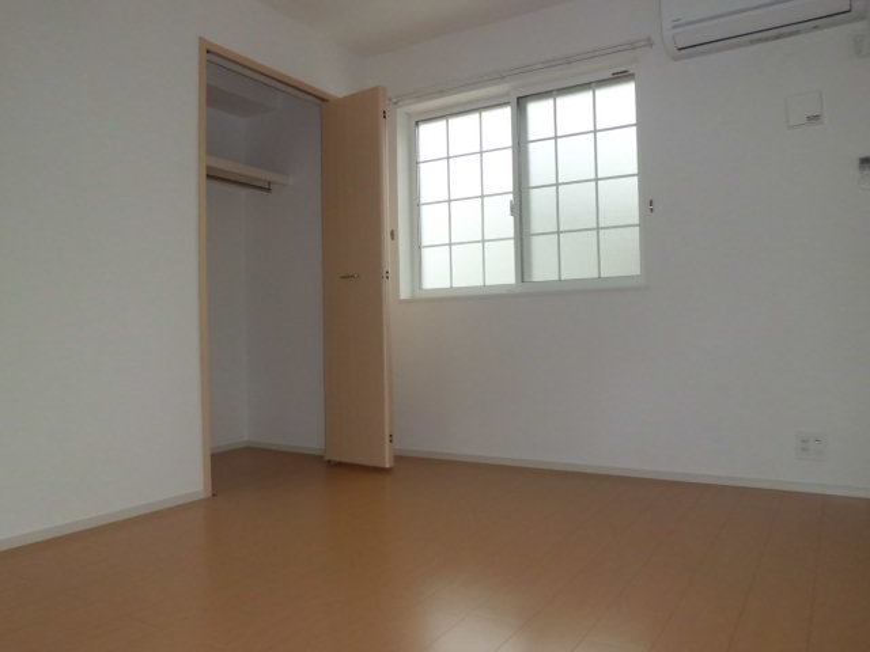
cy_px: 326
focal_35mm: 26
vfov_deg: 53.1
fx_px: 653
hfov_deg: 67.3
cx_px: 435
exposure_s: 1/200
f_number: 2.8
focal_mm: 4.7
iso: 100
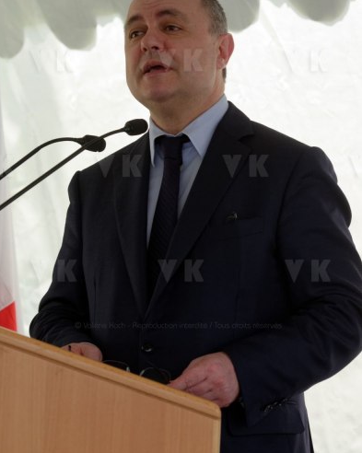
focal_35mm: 168
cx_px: 180
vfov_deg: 11.5
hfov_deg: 9.2
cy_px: 187
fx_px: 2252
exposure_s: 1/160
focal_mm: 98
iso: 800
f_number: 5.6
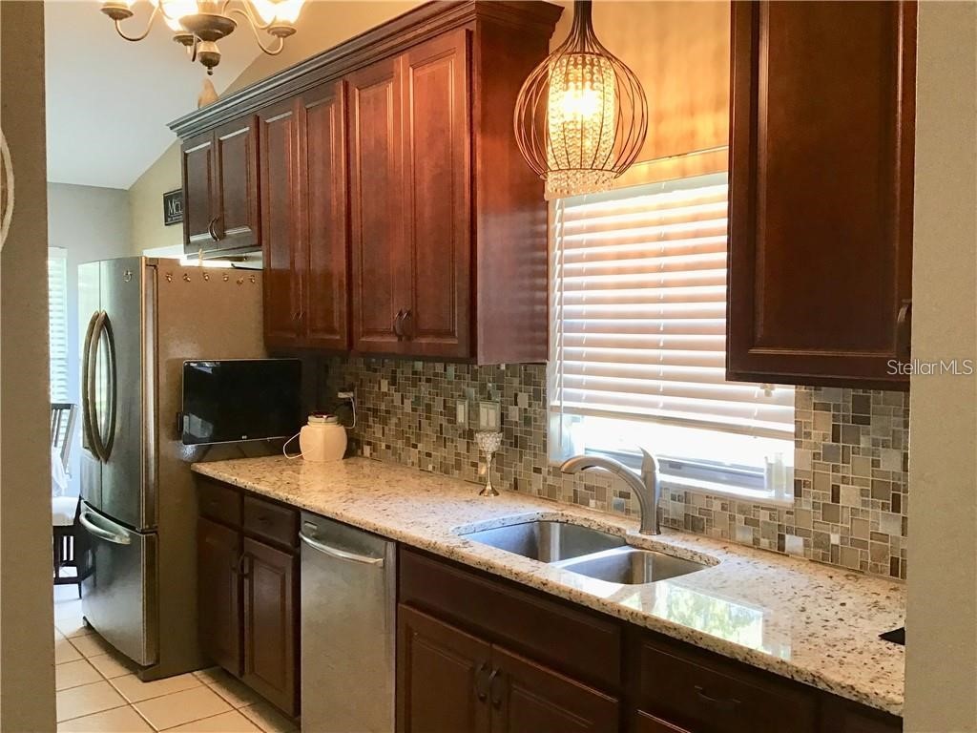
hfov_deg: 58.4
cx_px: 488
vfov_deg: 45.4
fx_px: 875
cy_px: 366
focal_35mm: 31
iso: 80
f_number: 2.4
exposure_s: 1/30
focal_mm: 3.3
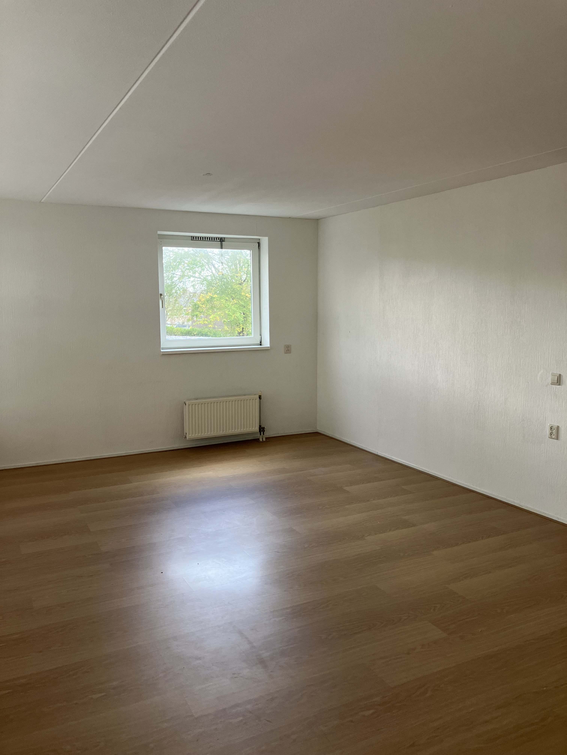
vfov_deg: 63.4
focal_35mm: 28
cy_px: 378
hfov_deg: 49.7
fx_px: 612
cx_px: 284
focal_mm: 3.99
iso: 80
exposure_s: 1/111
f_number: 1.8
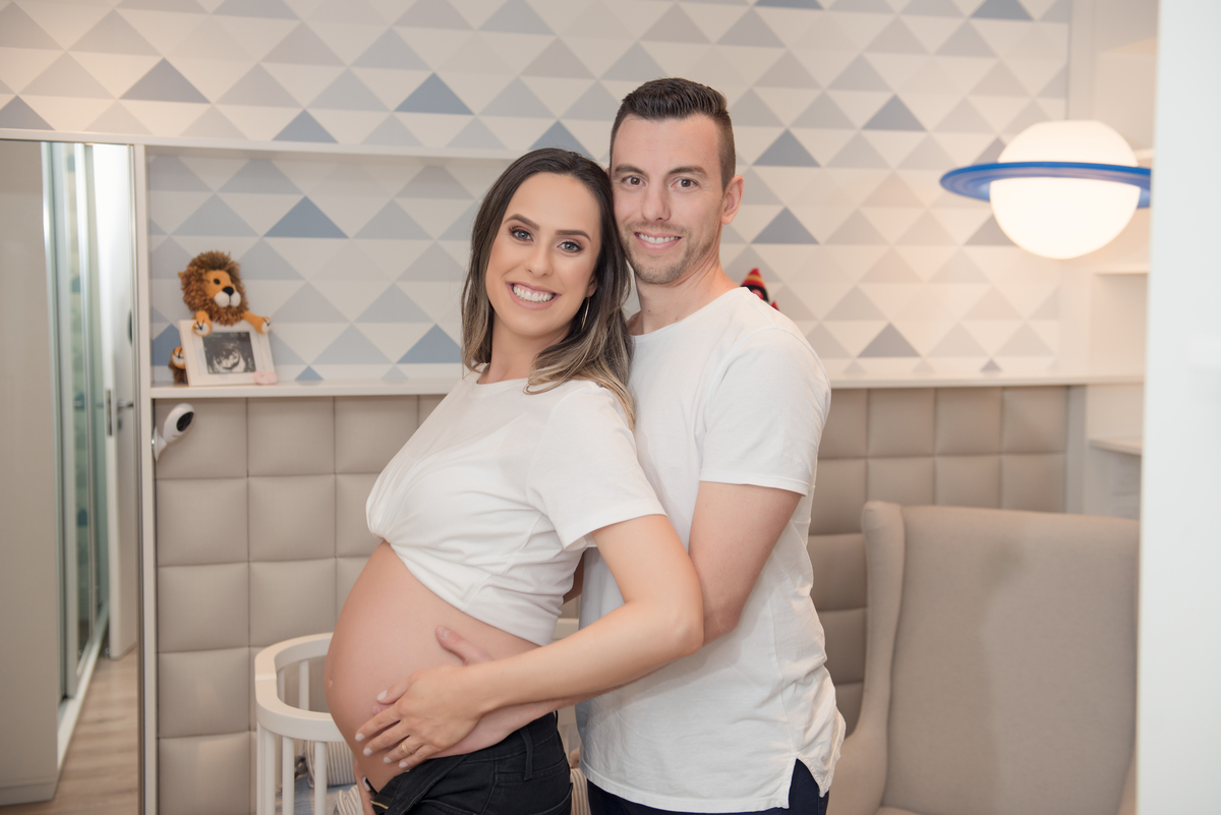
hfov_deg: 46.4
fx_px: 1425
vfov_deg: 31.9
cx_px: 610
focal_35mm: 42
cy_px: 408
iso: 320
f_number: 3.5
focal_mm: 42
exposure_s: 1/160
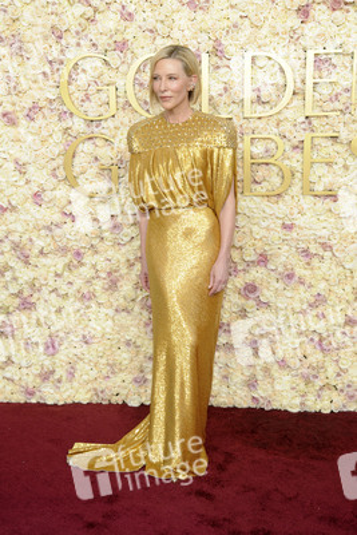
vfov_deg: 35.6
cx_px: 178
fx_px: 832
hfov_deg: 24.2
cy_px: 268
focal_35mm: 56
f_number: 13
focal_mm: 56
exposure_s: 1/250
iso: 1000
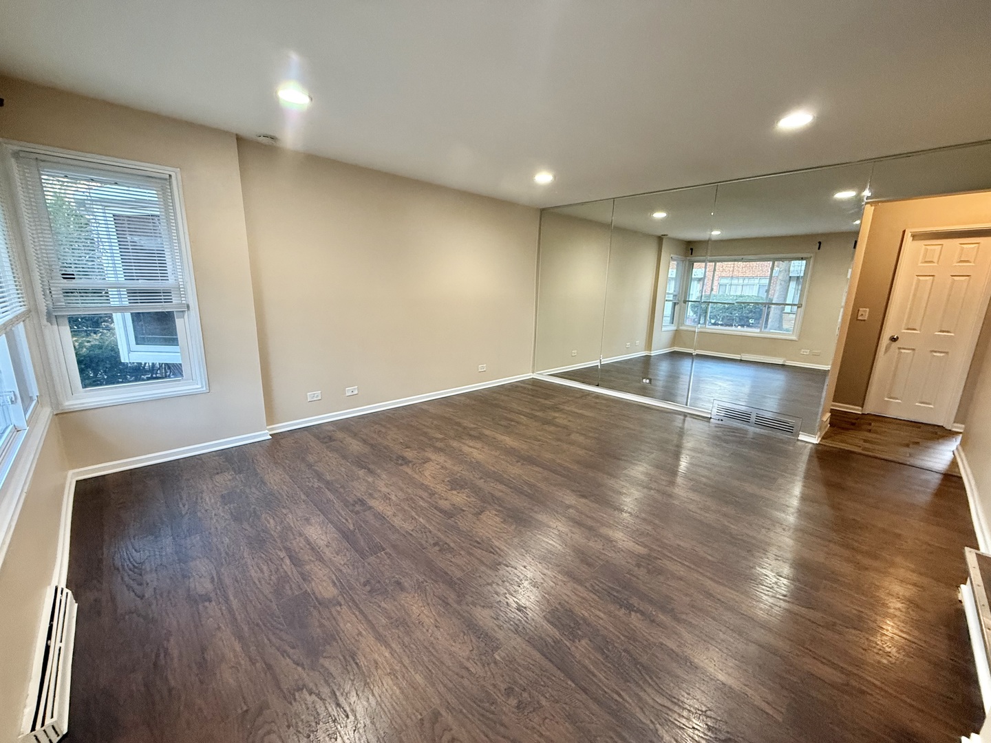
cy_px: 372
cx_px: 496
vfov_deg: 85.7
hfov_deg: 102.1
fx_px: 401
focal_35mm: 14
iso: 400
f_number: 2.2
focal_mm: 2.22
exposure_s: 1/60
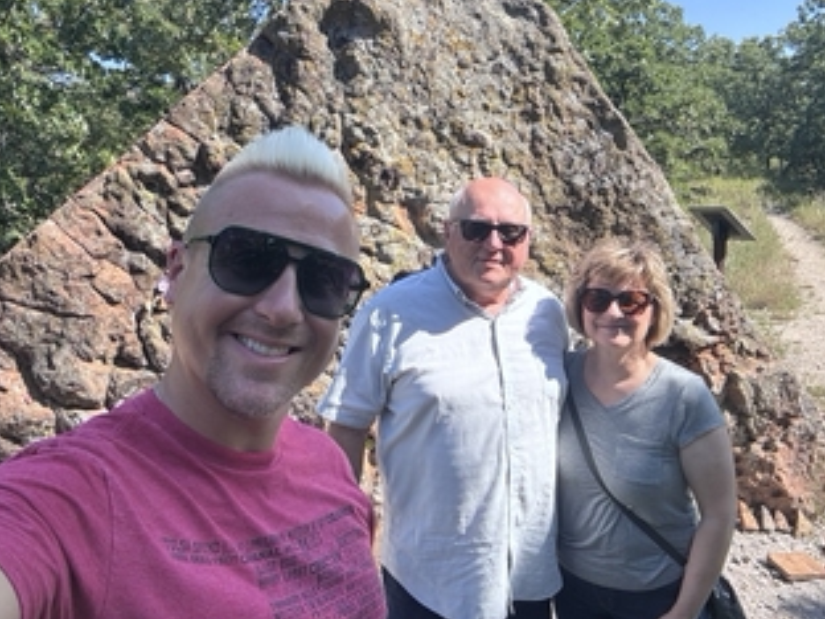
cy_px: 253
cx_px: 418
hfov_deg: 63.4
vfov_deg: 49.5
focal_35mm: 28
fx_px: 667
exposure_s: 1/280
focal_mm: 2.69
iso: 25
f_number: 1.9
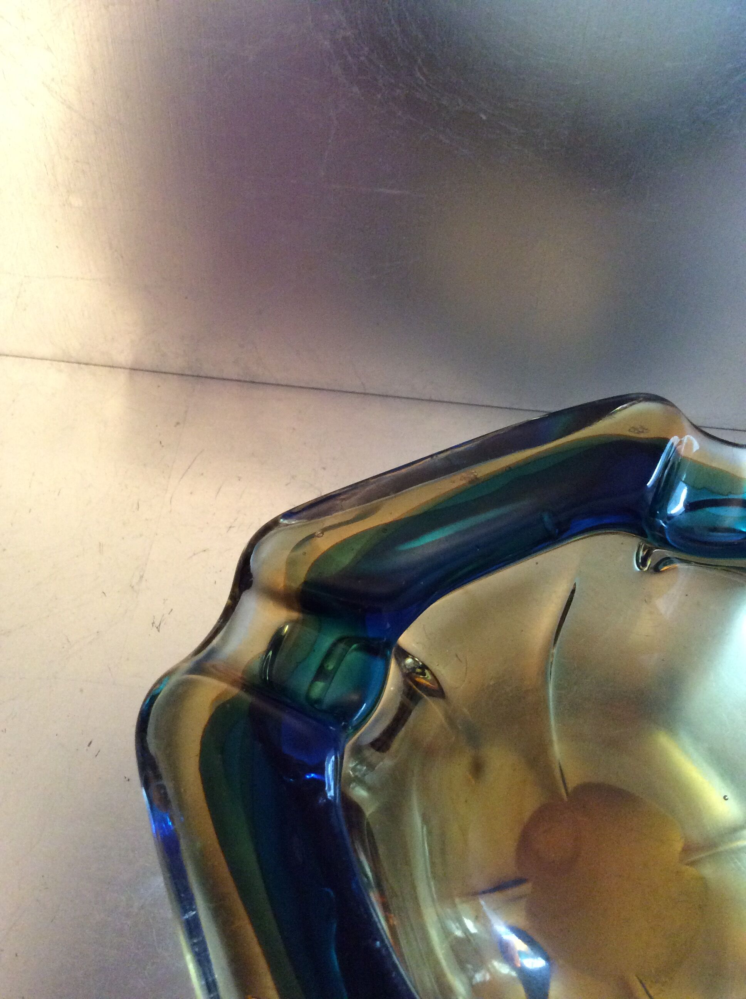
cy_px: 500
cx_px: 373
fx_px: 922
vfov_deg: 56.9
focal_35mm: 32
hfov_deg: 44.1
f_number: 2.4
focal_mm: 3.3
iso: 250
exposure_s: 1/17
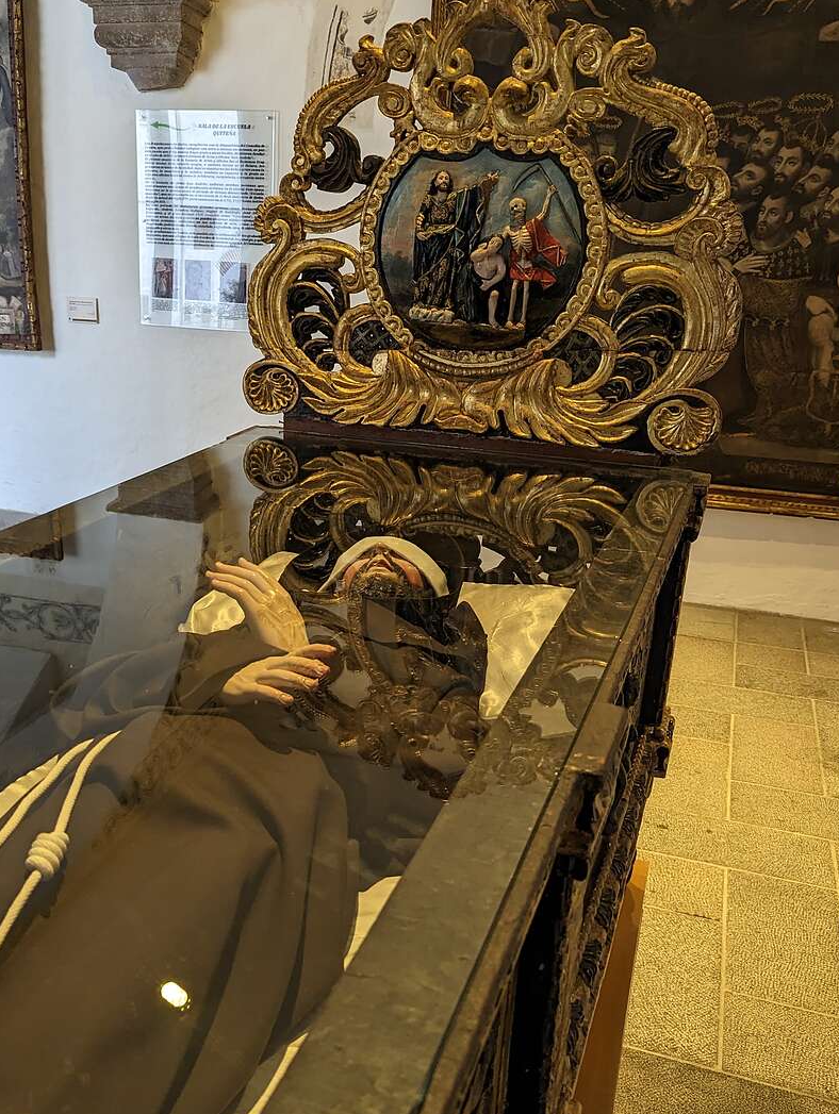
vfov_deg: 55.1
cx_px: 336
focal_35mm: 33
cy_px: 628
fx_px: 1064
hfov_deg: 42.8
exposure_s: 1/40
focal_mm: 6.81
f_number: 1.85
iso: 181
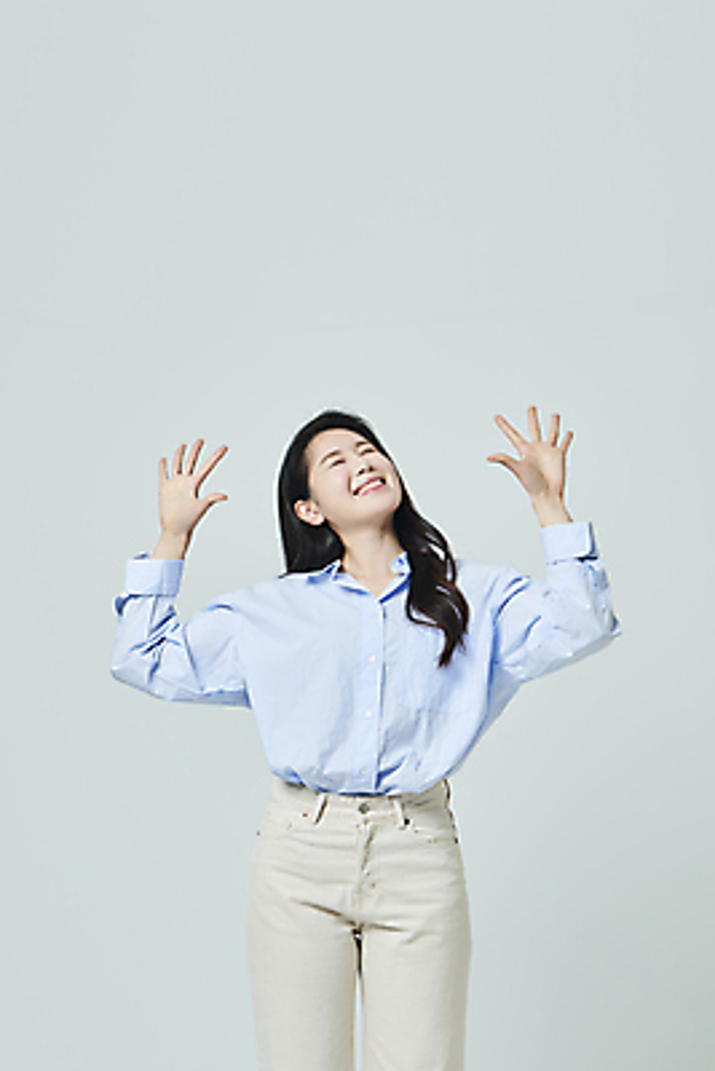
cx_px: 358
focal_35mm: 70
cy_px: 536
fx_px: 2083
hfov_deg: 19.5
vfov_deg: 28.8
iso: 100
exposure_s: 1/125
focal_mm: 70
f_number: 11
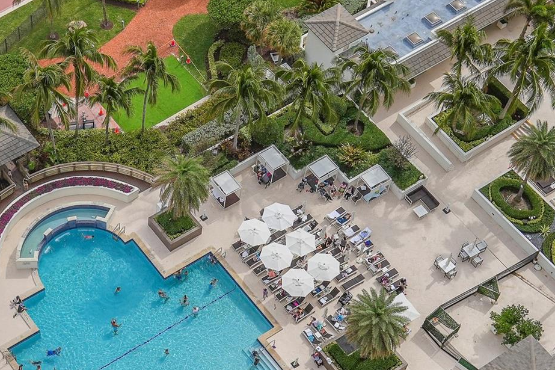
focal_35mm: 78
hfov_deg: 25.7
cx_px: 142
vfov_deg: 17.4
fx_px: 1202
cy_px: 280
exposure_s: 1/1000
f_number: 10
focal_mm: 30
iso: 200
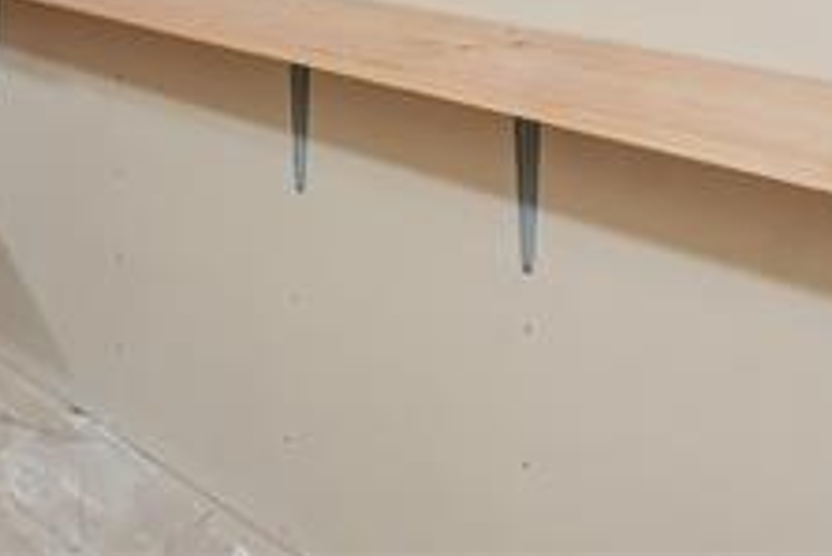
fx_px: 994
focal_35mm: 43
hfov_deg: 44.8
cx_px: 284
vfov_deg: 25.2
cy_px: -235
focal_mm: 10
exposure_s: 1/4
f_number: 8
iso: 800
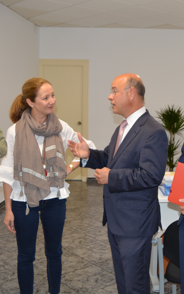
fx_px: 409
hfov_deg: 24.9
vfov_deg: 39.5
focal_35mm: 51
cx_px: 147
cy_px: 133
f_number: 4
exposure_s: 1/60
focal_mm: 20
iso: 400
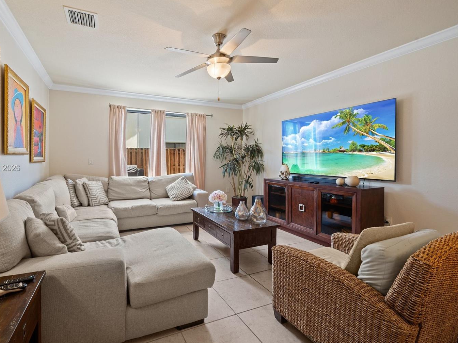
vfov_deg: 78.1
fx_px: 212
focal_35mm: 16
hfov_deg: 93.4
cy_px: 169
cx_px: 186
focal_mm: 14
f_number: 8
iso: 200
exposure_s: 1/2.5
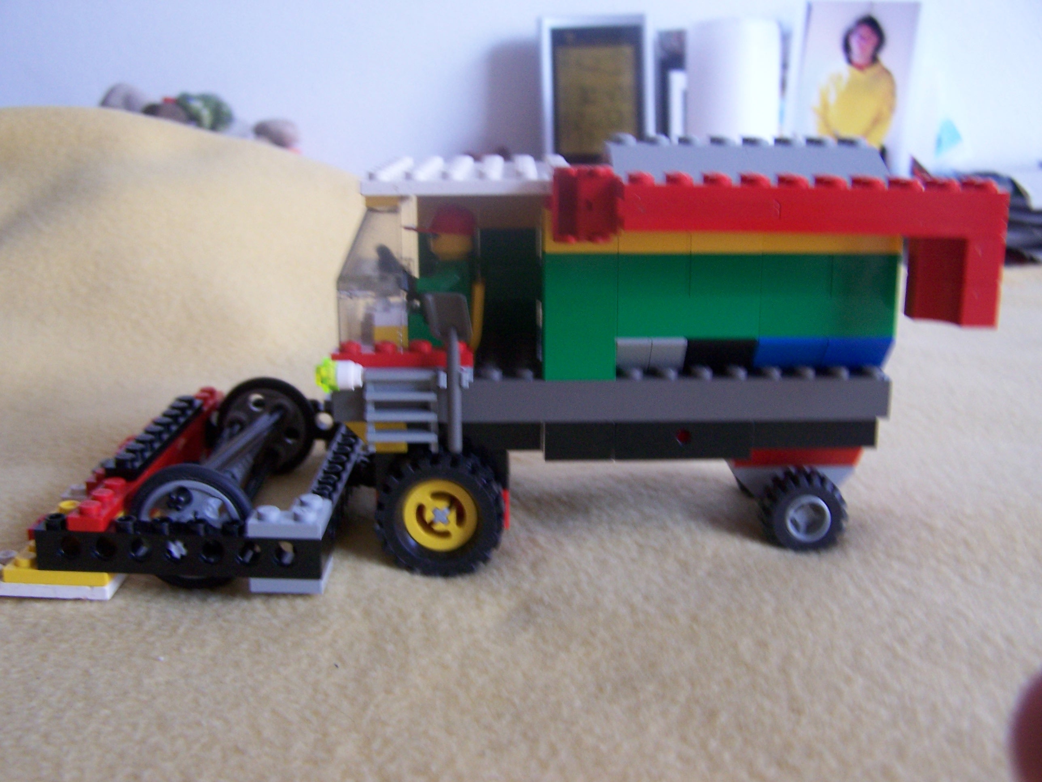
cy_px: 391
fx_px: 1144
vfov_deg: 37.7
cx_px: 521
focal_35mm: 38
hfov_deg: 49.0
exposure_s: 1/20
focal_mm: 6.3
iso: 140
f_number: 2.8
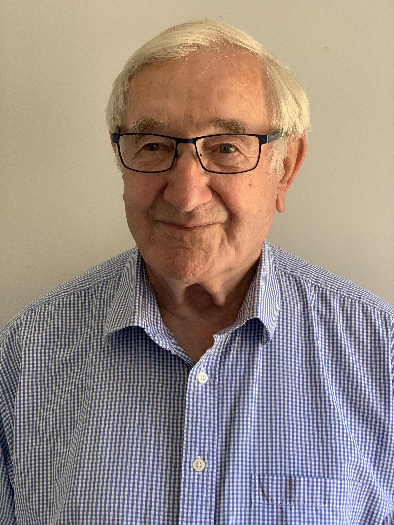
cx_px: 197
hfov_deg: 28.0
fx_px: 789
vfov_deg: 36.8
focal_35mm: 52
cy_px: 262
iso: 160
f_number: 2.4
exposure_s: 1/60
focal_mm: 6
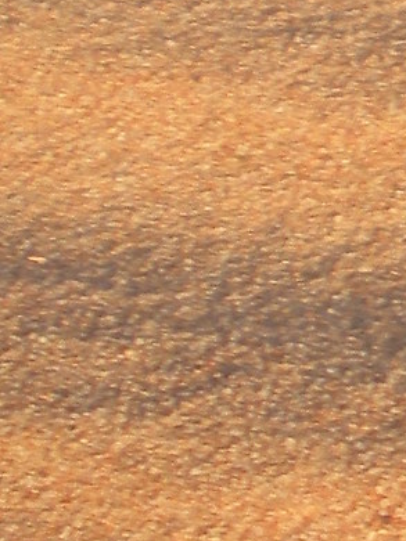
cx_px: 1203
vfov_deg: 9.2
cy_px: 138
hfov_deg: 6.3
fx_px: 3364
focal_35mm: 215
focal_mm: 6.3
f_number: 3.5
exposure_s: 1/317
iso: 64
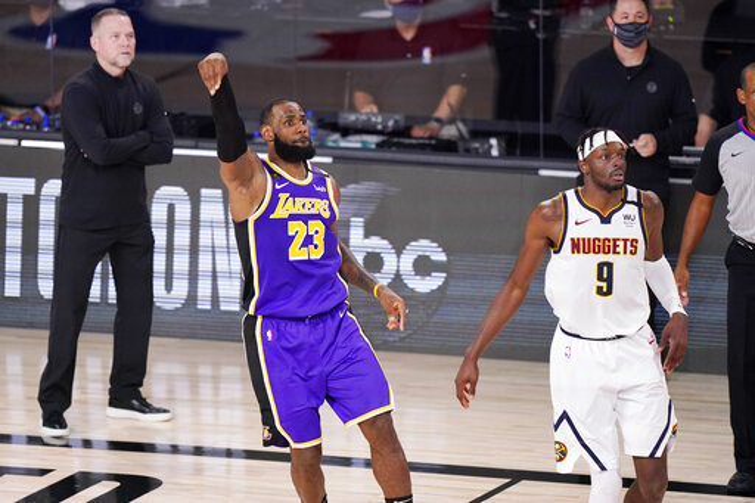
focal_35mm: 400
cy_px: 252
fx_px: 8386
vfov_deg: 3.4
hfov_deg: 5.2
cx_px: 378
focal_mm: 400
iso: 4000
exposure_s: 1/2000
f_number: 2.8
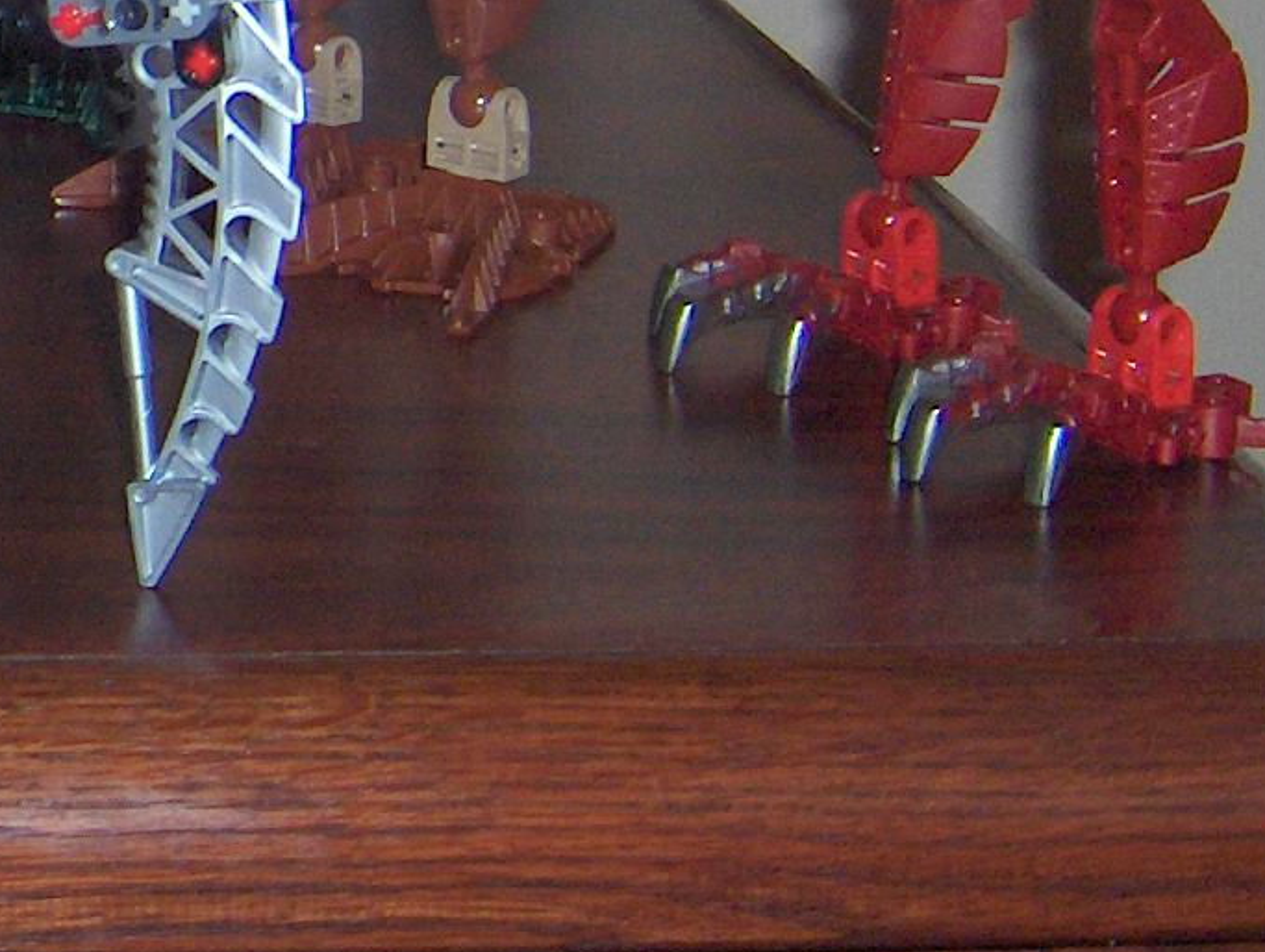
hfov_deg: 12.3
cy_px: -269
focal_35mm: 148
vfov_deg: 9.9
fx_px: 5415
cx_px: -932
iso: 100
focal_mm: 8
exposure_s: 1/60
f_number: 2.8
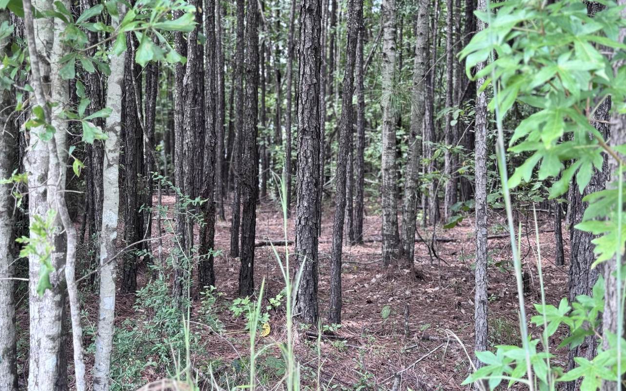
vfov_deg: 25.3
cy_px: 164
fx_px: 870
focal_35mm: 51
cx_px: 313
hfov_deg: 39.6
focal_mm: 6.76
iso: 64
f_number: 1.78
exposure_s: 1/171
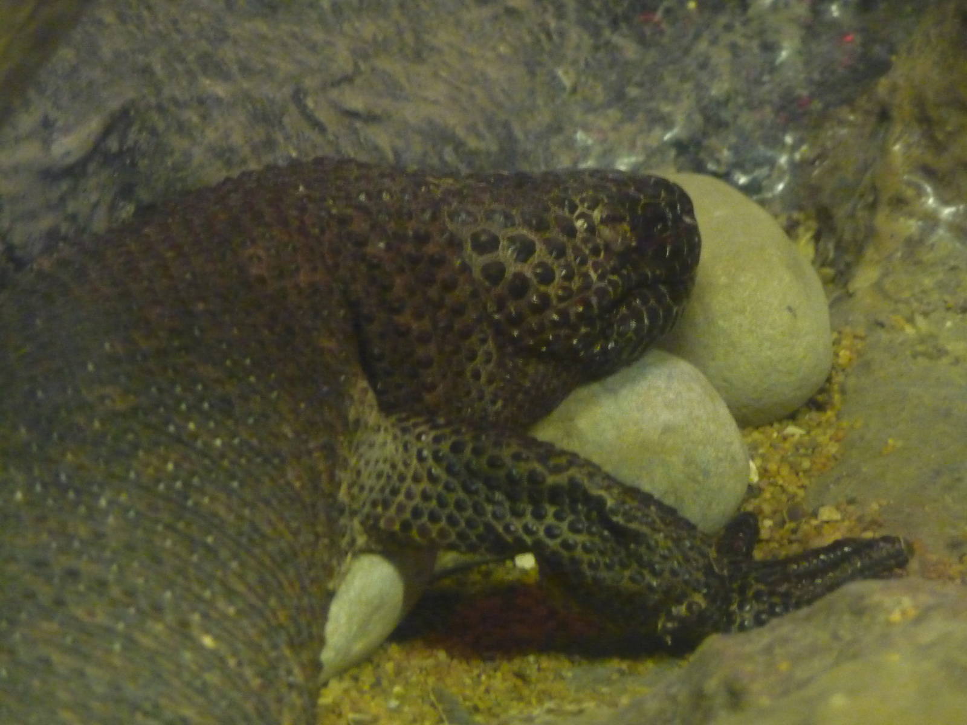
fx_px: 4749
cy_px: 362
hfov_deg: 11.6
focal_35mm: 170
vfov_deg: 8.7
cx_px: 484
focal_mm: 29.1
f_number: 4.8
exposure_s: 1/8
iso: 800
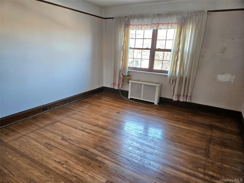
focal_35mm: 23
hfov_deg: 73.9
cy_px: 92
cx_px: 122
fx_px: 162
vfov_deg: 58.9
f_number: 1.8
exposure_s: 1/120
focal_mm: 5.4
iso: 320
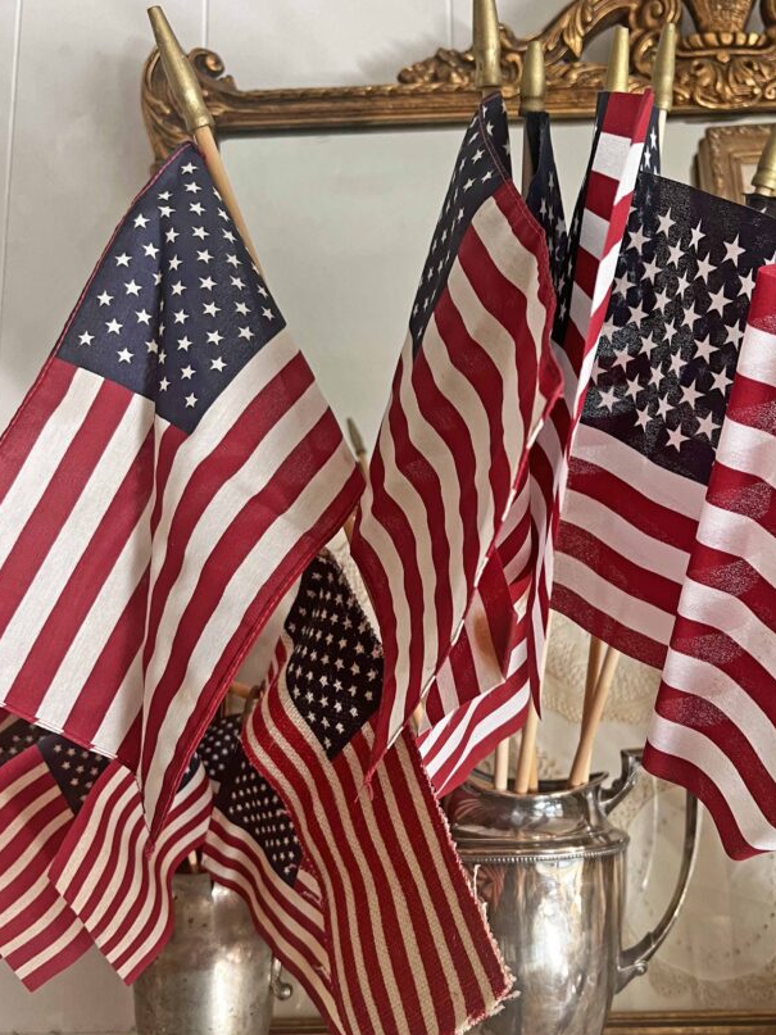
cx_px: 444
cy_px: 534
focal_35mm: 33
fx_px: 987
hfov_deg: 42.8
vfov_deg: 55.3
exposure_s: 1/60
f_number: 1.5
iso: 125
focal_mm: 5.7
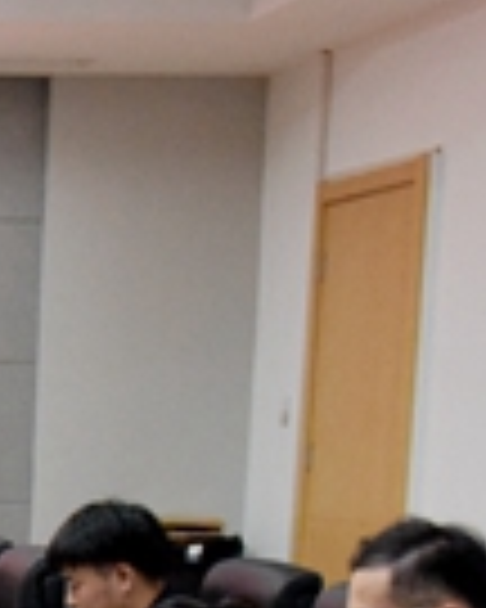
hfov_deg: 10.9
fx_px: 2247
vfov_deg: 14.8
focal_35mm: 125
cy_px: 761
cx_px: -567
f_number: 6.3
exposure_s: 1/160
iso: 6400
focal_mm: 30
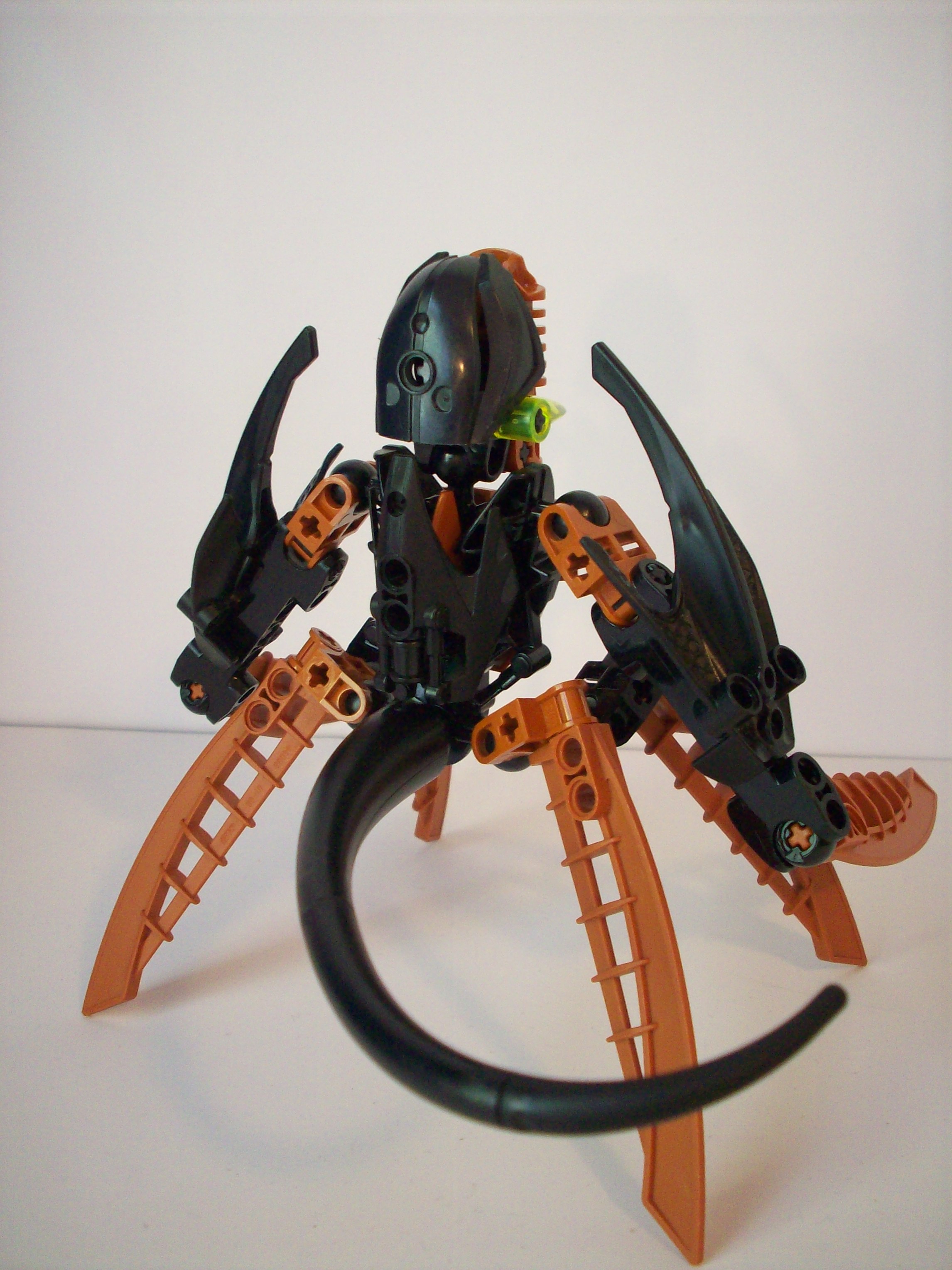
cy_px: 635
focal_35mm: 37
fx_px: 1357
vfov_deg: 50.1
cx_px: 476
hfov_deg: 38.7
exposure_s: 1/8.95
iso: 160
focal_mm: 6.2
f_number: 2.8
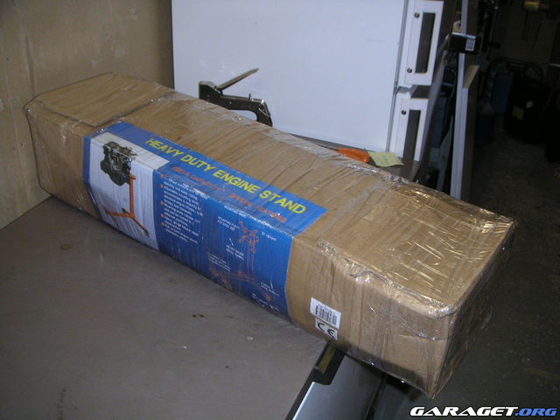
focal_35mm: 38
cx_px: 280
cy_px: 210
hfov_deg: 49.0
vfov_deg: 37.7
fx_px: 615
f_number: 2.8
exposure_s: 1/45
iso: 160
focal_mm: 6
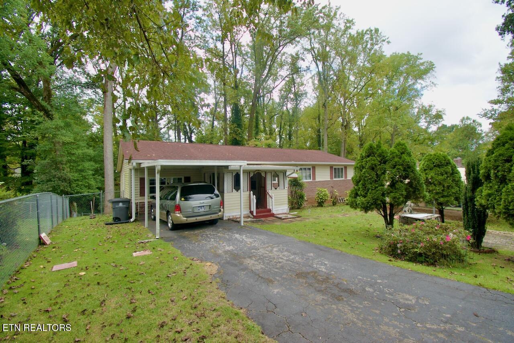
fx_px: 214
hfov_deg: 100.4
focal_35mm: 15
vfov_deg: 77.4
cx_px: 257
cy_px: 172
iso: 280
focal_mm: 10
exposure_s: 1/250
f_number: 8
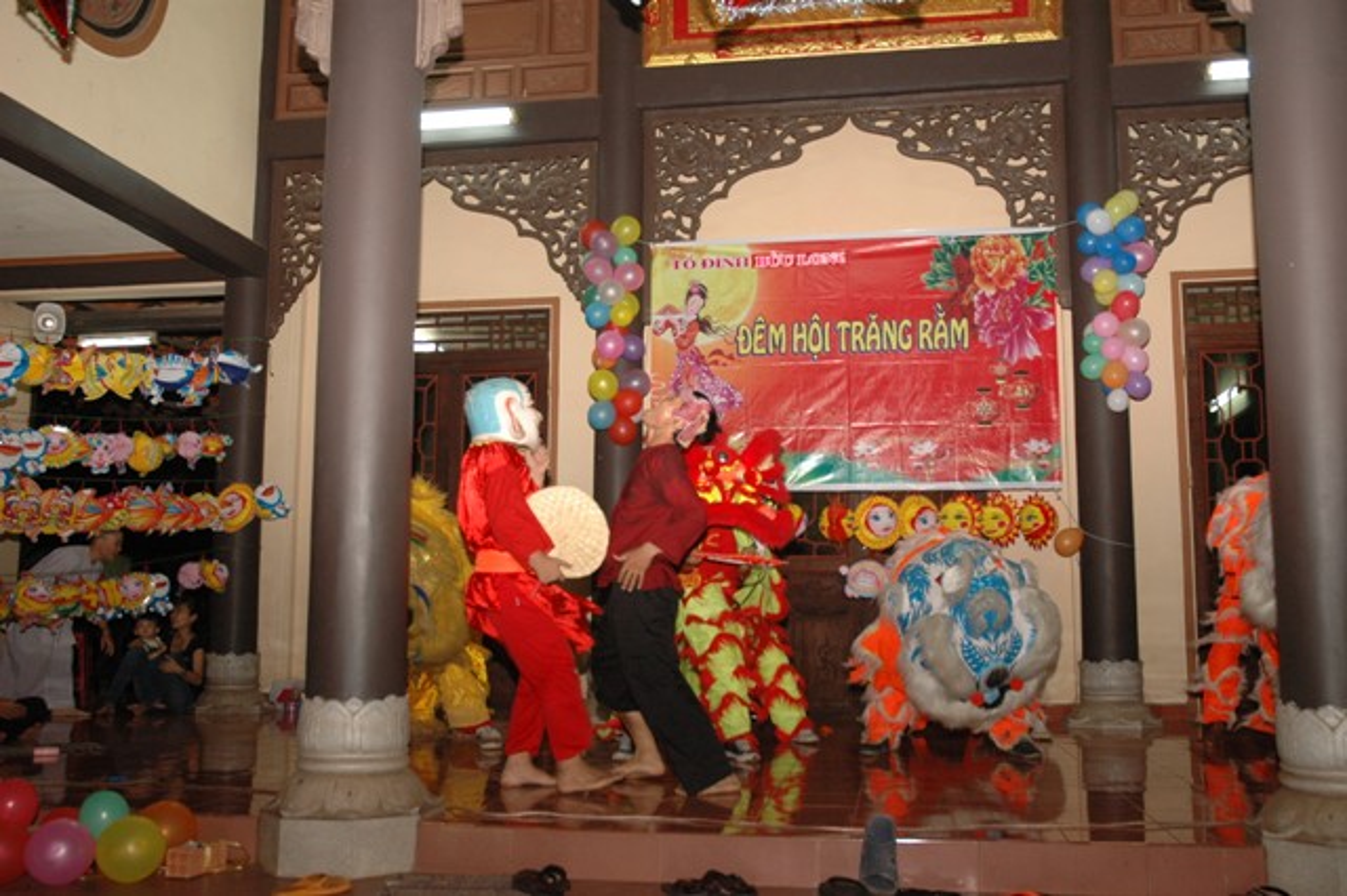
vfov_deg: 36.8
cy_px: 448
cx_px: 674
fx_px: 1346
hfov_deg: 53.2
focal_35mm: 36
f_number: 5
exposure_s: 1/60
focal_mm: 24
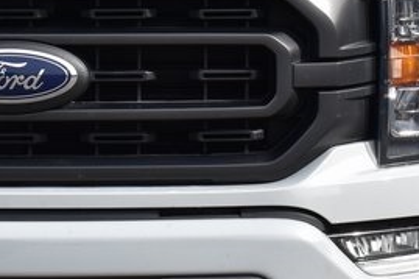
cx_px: 0
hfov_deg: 7.5
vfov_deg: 5.0
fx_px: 3187
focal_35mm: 274
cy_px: 63
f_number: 11
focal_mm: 48
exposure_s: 1/400
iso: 400
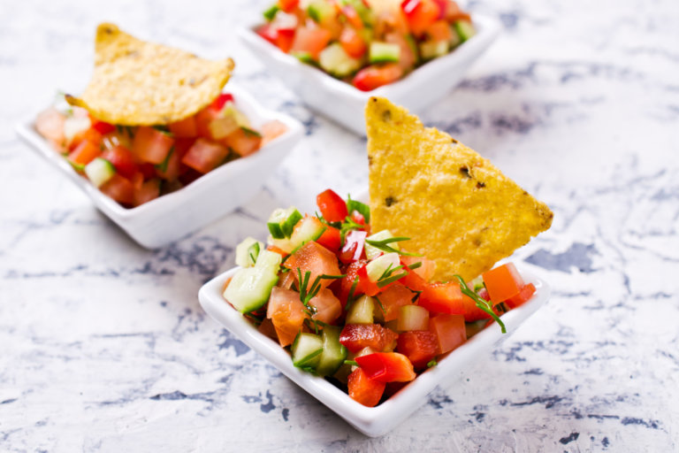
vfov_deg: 22.6
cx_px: 340
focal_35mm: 60
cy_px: 226
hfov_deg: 33.4
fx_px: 1132
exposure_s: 1/160
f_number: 8
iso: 125
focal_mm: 40
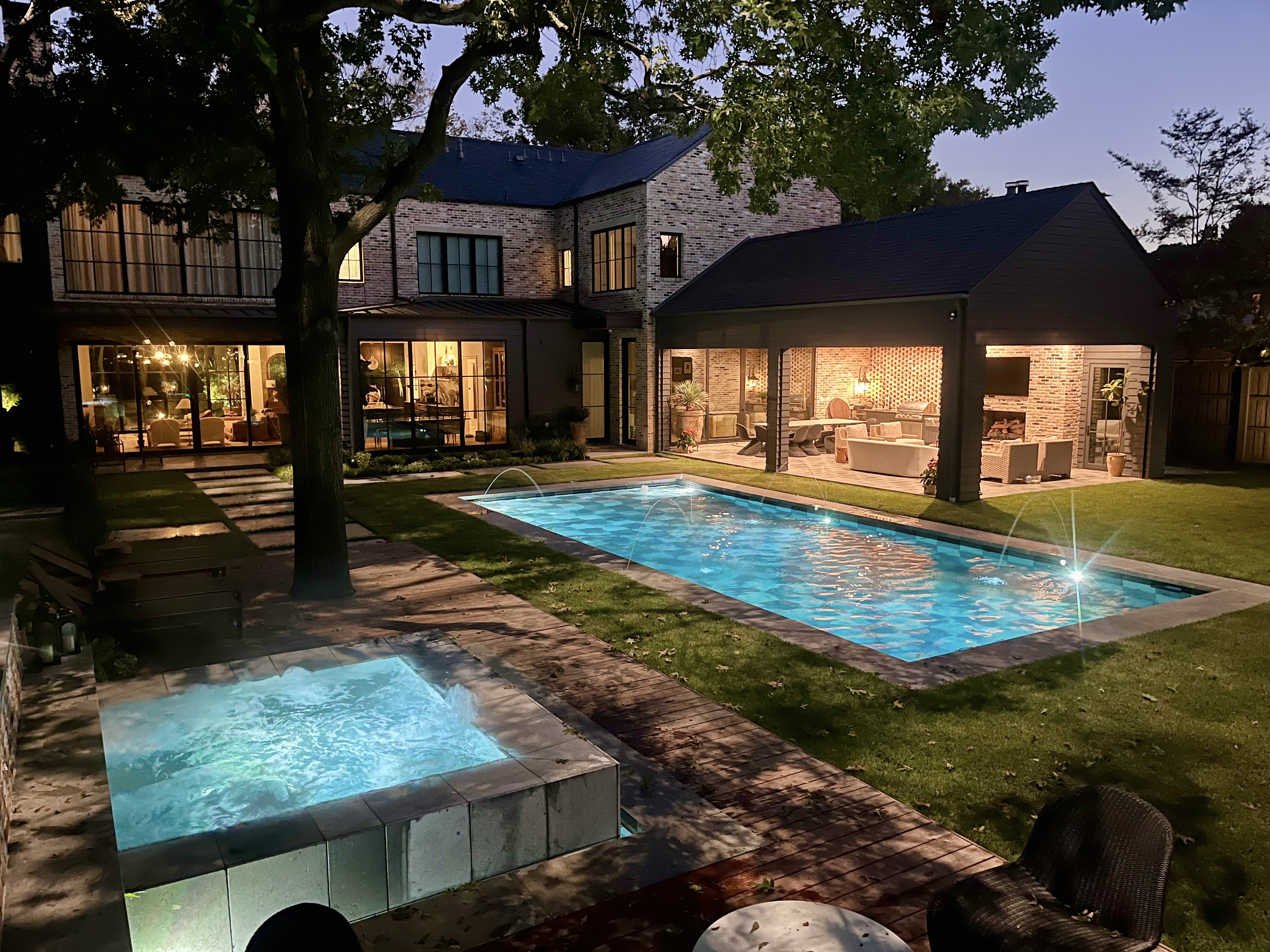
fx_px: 954
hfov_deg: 67.3
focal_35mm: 26
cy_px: 476
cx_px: 635
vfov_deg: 53.1
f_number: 1.6
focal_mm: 5.1
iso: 640
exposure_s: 1/14
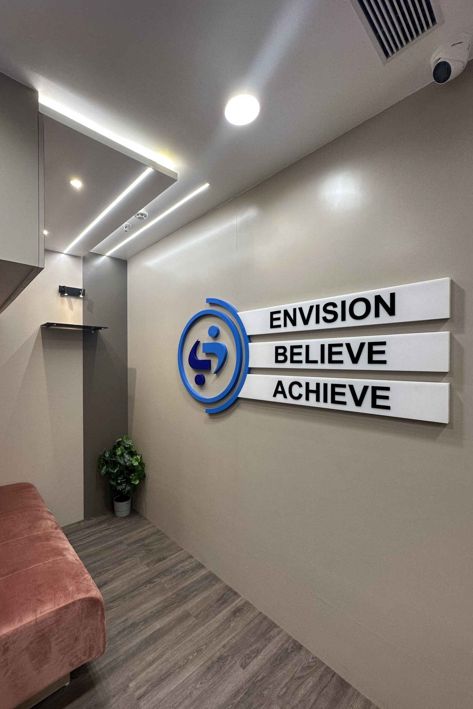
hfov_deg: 76.9
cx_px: 202
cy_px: 364
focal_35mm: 15
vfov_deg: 100.4
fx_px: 296
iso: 100
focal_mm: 2.22
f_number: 2.2
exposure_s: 1/100
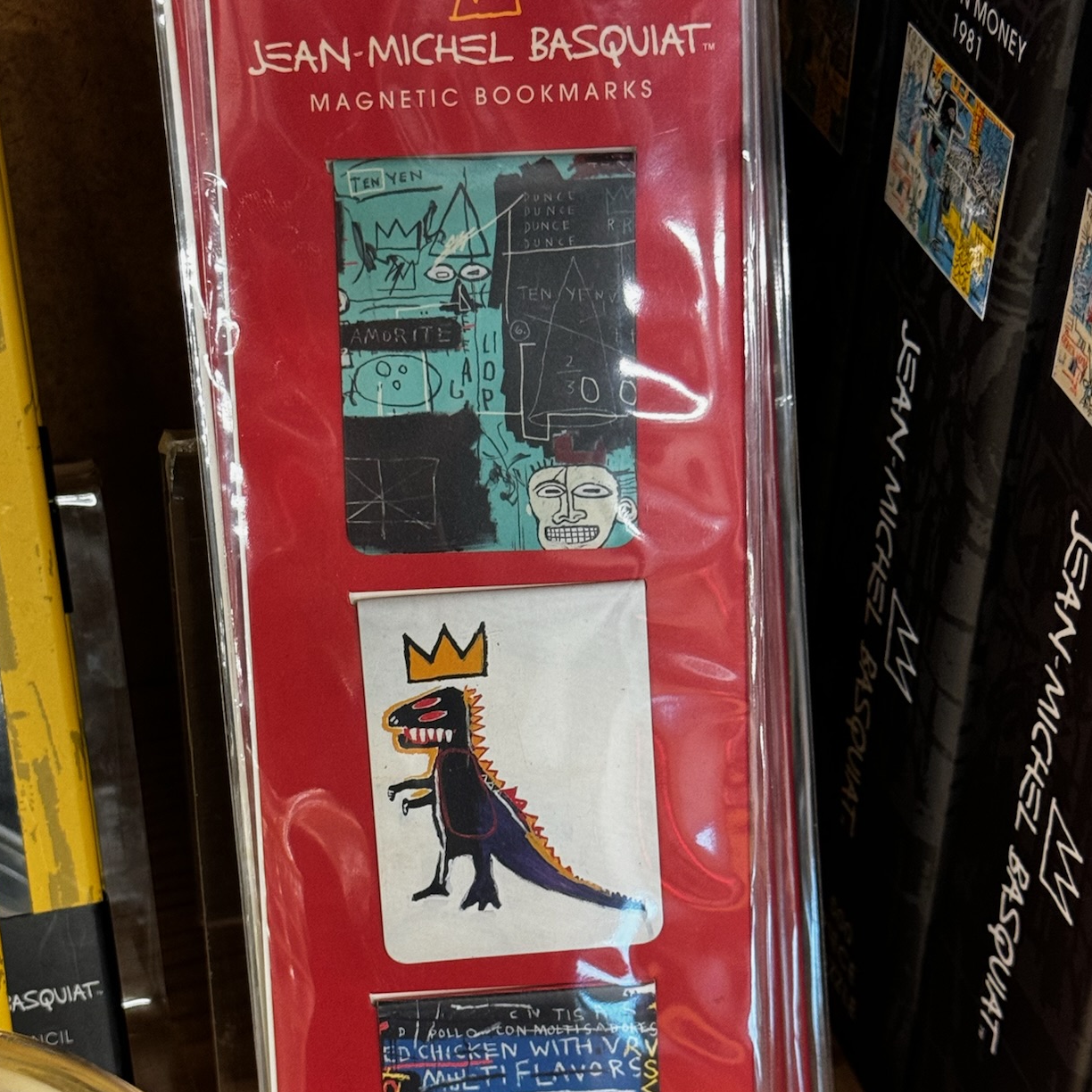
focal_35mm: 71
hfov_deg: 24.3
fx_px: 2534
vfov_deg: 24.3
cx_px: 465
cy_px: 669
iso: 250
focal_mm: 6.76
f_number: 1.78
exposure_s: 1/40
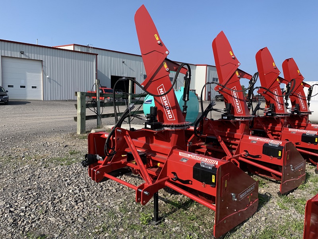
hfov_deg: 67.3
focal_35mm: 26
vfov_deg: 53.1
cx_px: 159
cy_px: 120
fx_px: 239
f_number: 1.8
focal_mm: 4.25
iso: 25
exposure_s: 1/1634
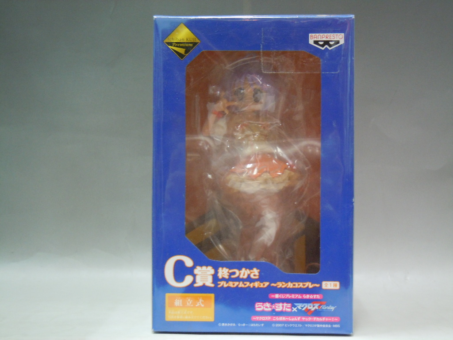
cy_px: 170
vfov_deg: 24.8
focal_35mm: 59
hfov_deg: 32.7
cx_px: 226
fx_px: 772
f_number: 4
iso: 400
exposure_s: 1/15
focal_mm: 10.6
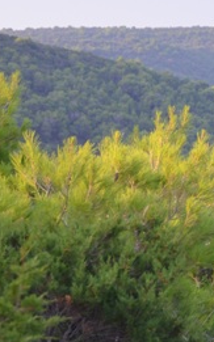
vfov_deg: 9.8
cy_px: 415
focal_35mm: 211
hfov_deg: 6.2
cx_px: 285
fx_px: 1966
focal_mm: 45
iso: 400
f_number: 5
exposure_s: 1/100
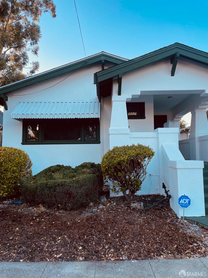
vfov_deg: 67.3
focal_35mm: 26
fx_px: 208
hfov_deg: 53.1
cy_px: 139
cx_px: 104
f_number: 1.6
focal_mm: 4.2
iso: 32
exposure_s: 1/378
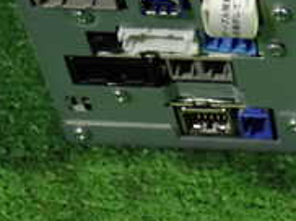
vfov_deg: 9.3
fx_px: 1324
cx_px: 343
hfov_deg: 12.5
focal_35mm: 155
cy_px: -124
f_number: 3.1
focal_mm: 8.4
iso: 800
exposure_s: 1/50
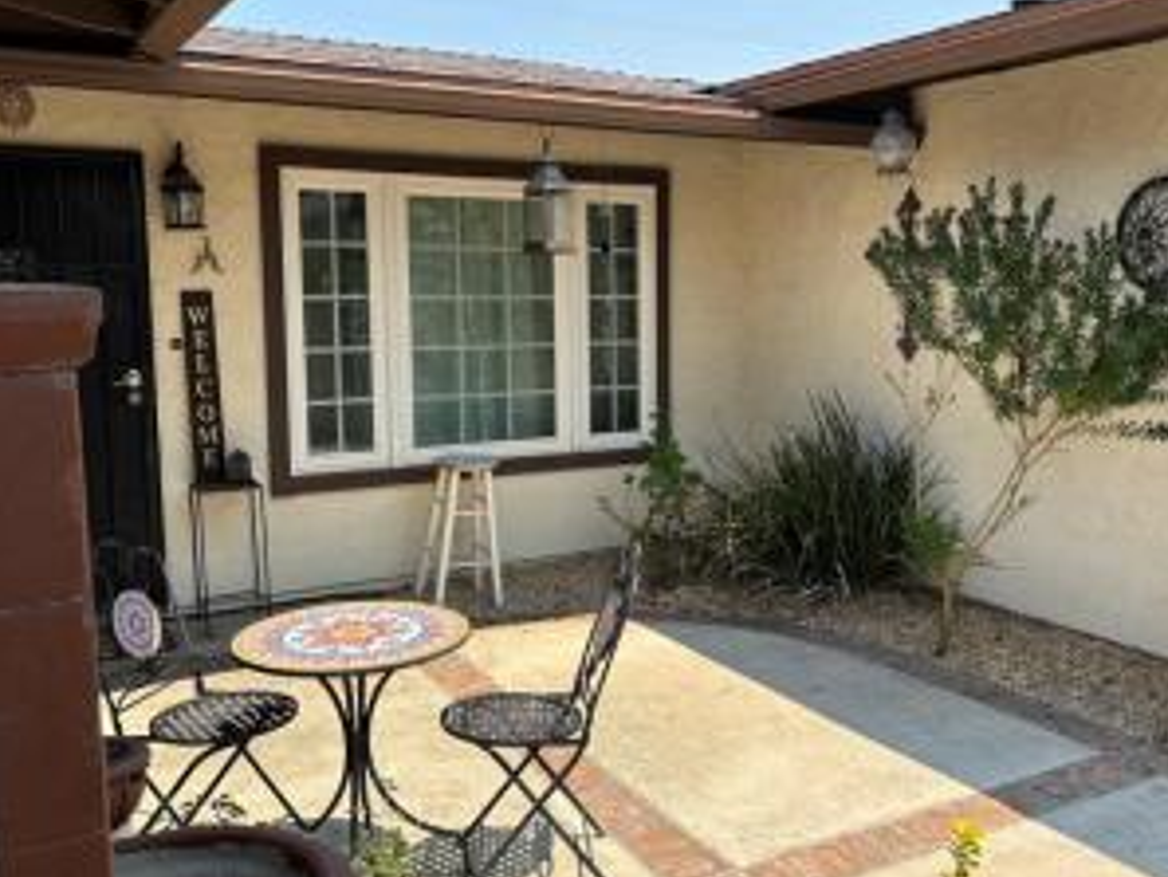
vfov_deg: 40.7
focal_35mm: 35
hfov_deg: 52.5
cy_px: 413
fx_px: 1181
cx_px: 649
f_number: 1.6
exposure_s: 1/2288
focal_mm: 5.96
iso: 50
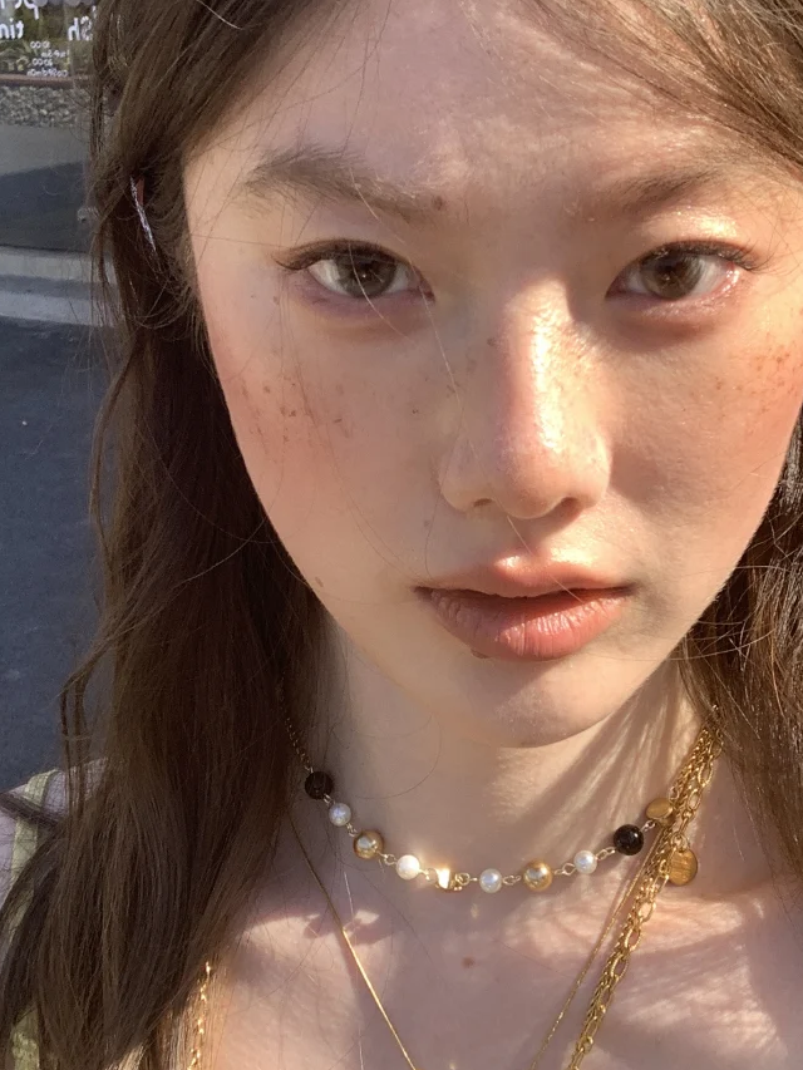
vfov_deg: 35.5
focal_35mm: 54
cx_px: 465
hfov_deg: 27.0
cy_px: 462
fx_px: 1670
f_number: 2.2
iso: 16
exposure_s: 1/718
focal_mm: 2.87
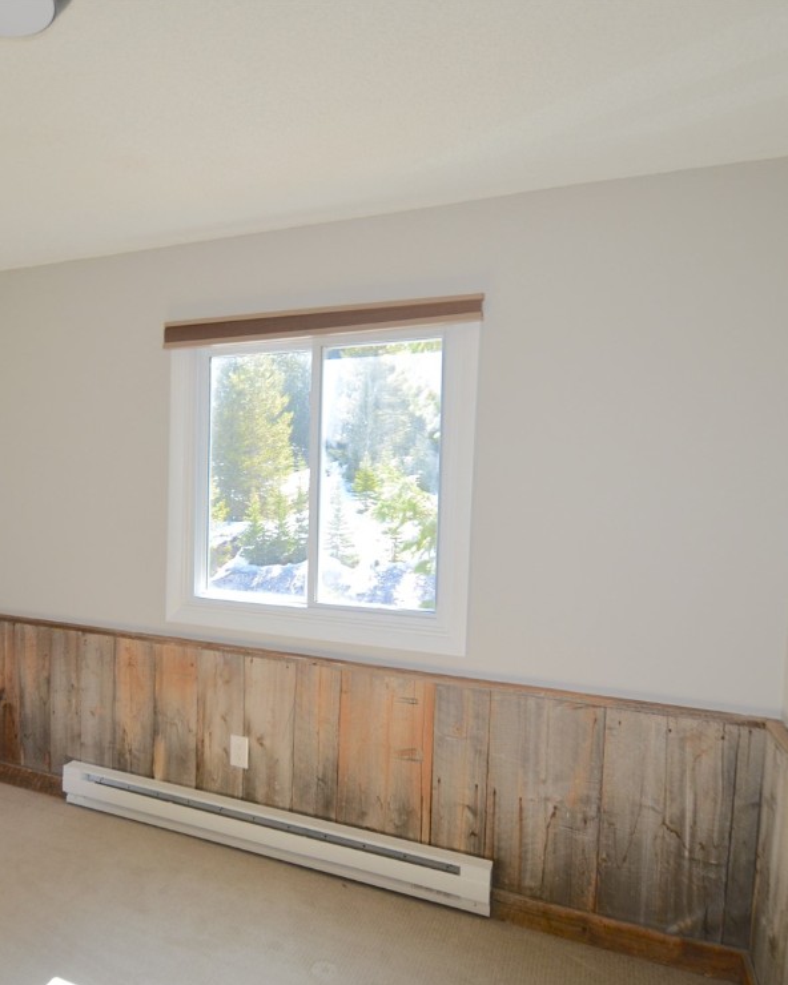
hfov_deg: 61.8
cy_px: 508
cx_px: 271
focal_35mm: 22
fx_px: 641
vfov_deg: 75.0
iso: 220
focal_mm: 10
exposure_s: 1/125
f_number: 3.5
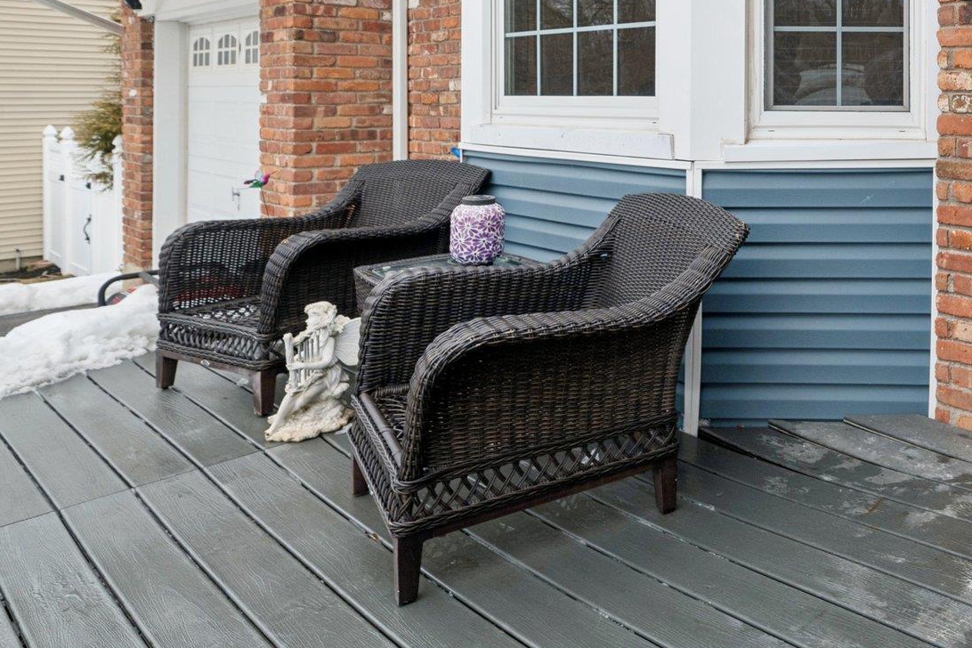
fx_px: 810
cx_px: 910
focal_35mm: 30
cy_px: 91
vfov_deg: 40.9
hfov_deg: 52.7
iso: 250
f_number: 8
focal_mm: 16
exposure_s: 1/160
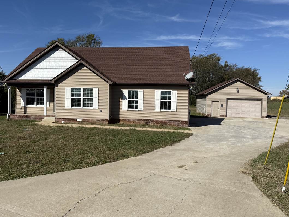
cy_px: 104
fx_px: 242
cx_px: 131
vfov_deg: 48.2
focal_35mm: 29
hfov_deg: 61.5
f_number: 1.78
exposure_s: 1/8130
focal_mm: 6.76
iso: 80
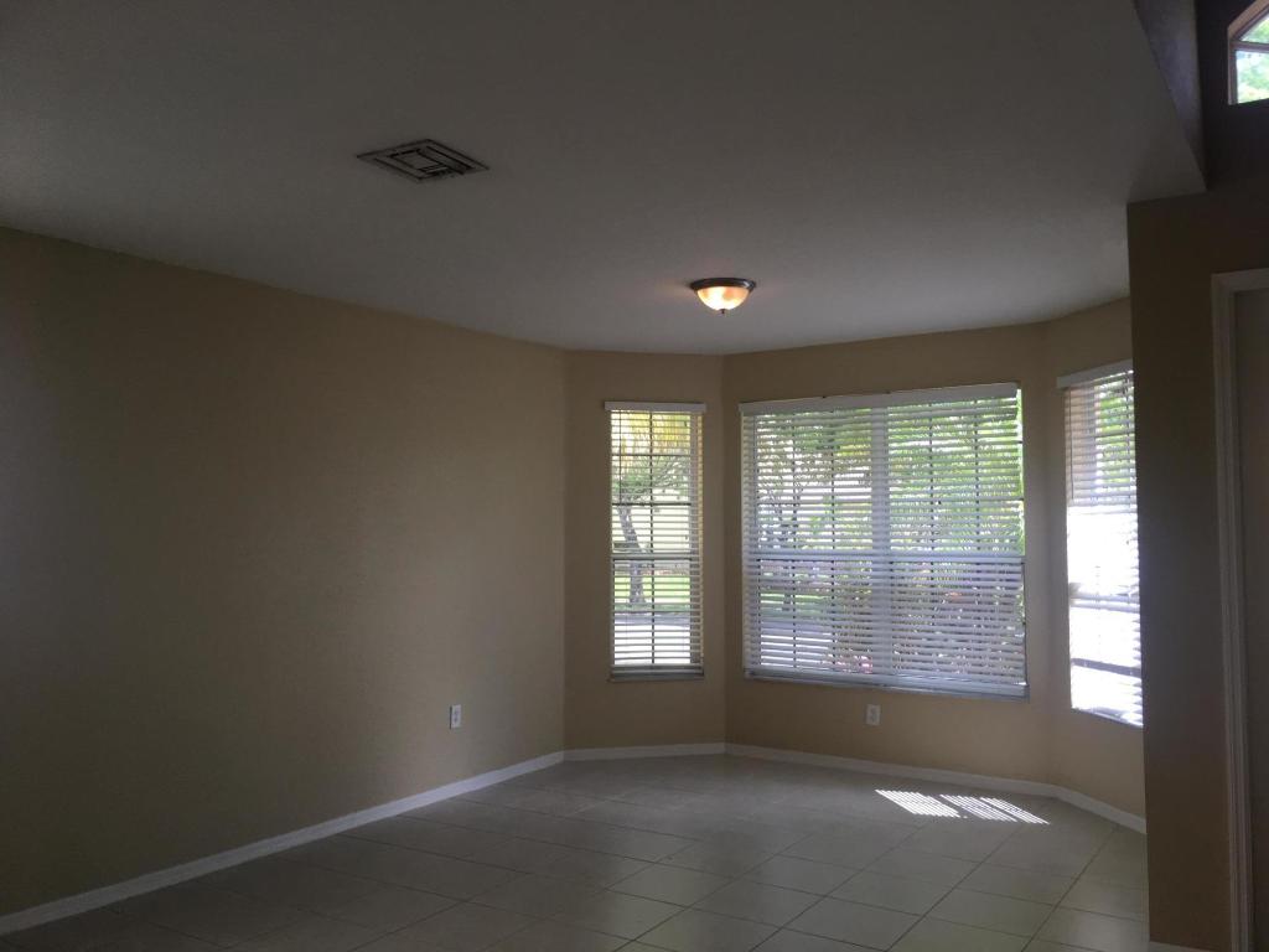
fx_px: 1063
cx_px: 634
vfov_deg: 48.2
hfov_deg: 61.7
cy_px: 476
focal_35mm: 29
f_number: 2.2
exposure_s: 1/120
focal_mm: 4.15
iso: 40
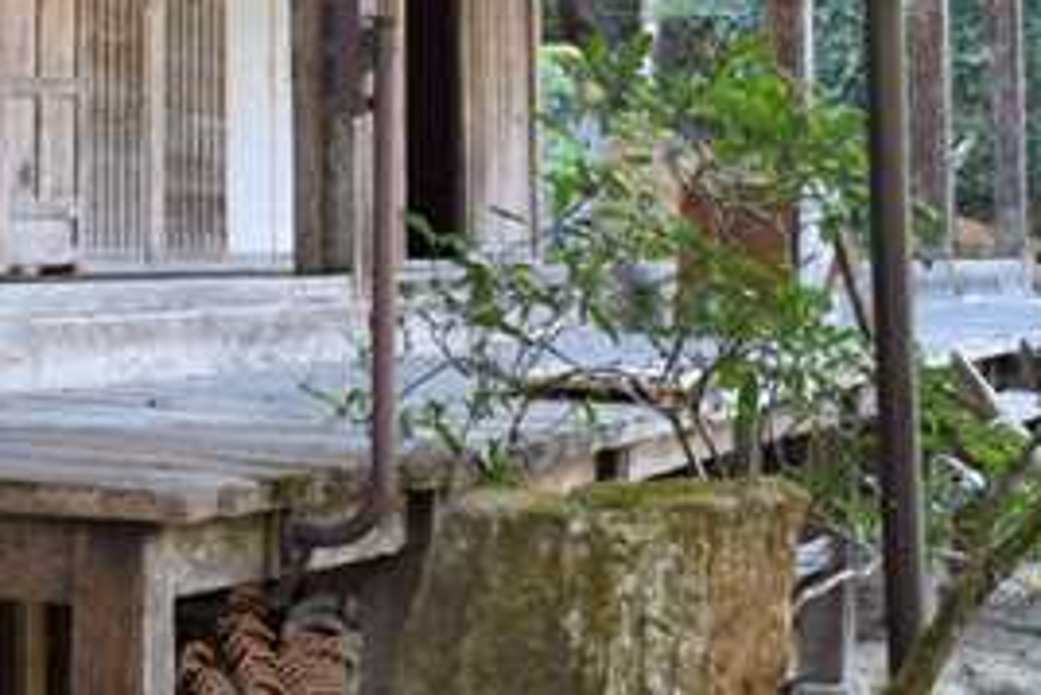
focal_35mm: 136
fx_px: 3935
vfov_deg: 9.9
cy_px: -241
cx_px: 921
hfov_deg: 14.9
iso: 320
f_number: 4
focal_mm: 30
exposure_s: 1/160
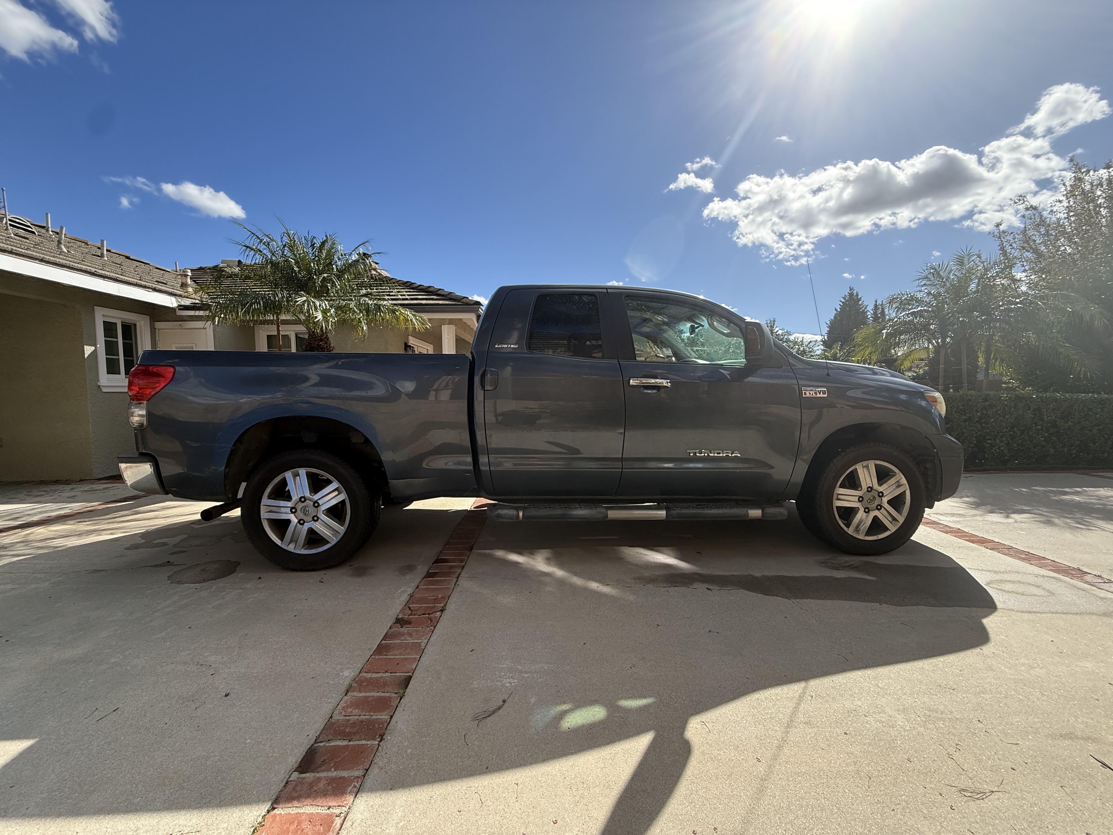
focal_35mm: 14
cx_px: 556
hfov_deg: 102.1
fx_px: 450
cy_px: 418
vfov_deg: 85.7
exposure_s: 1/1339
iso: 64
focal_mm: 2.22
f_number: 2.2
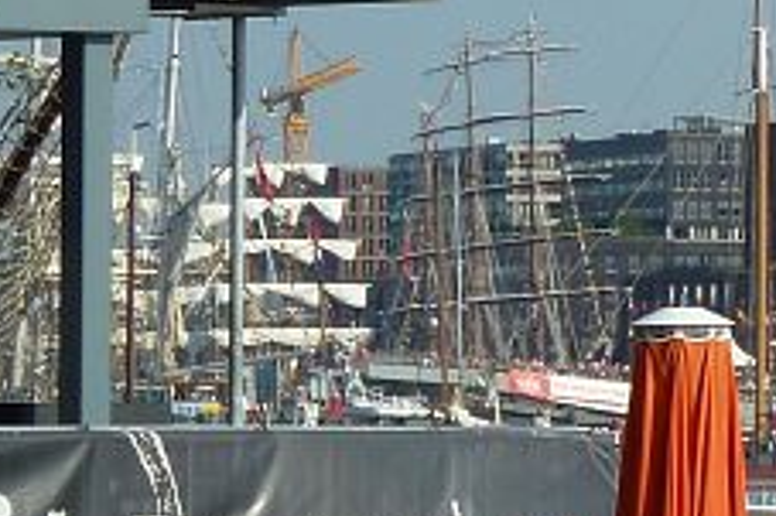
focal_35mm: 422
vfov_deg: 3.3
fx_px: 9090
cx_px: 1449
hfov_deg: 4.8
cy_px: 130
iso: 80
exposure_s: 1/500
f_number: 4.3
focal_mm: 14.7
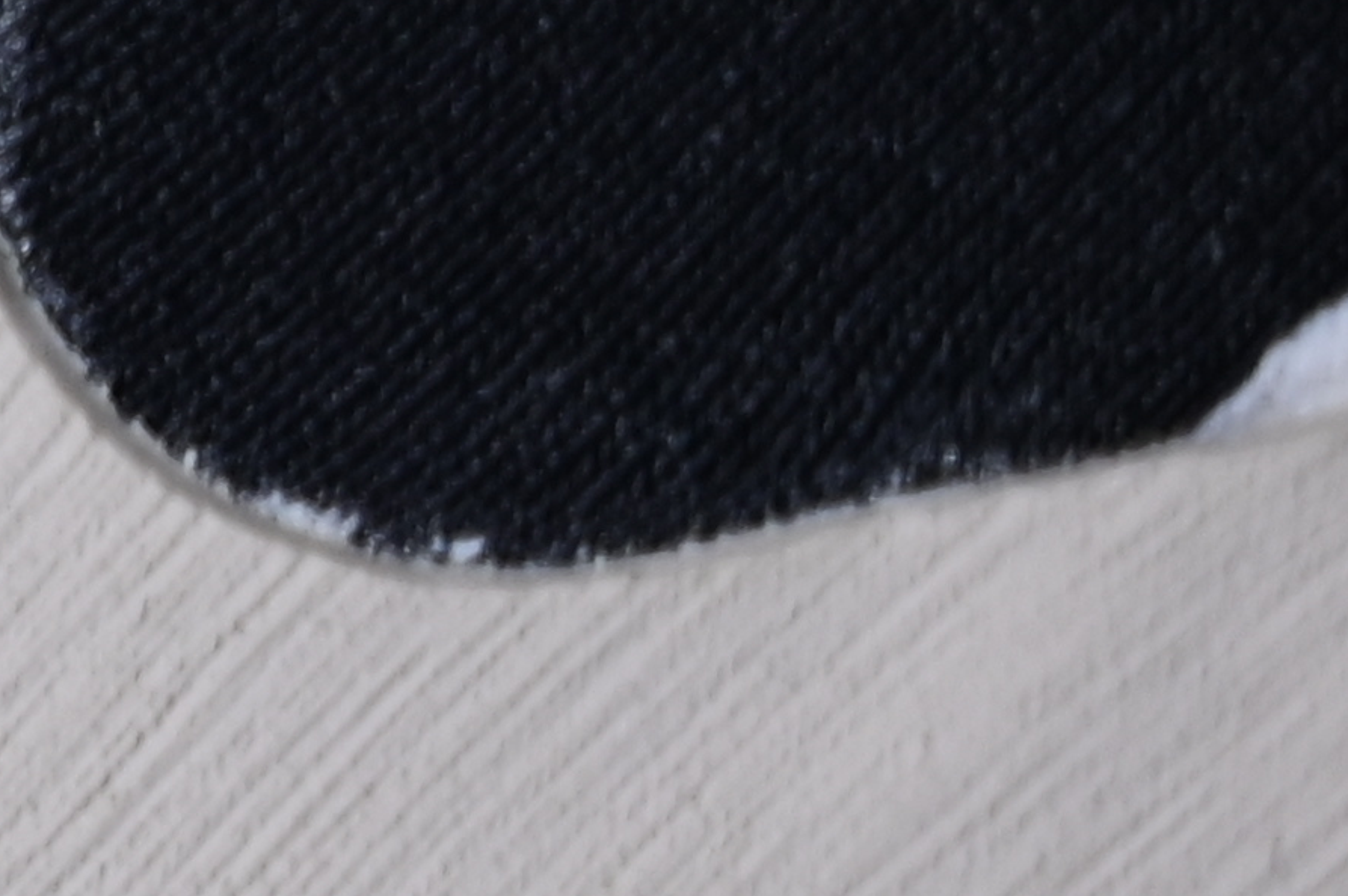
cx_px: -2316
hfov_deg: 4.2
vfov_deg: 2.9
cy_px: 47
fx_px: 17735
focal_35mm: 474
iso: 500
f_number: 4
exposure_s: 1/160
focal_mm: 70
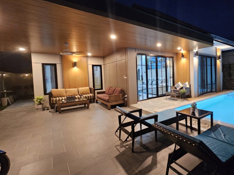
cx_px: 153
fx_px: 115
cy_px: 81
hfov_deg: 88.3
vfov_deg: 74.6
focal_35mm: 17
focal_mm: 2.2
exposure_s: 1/30
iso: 640
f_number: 2.2
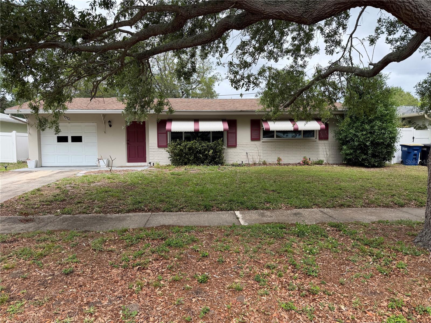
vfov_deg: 56.8
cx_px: 216
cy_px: 162
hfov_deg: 71.6
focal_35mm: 24
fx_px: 299
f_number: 1.78
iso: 100
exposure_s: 1/2907
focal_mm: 6.76
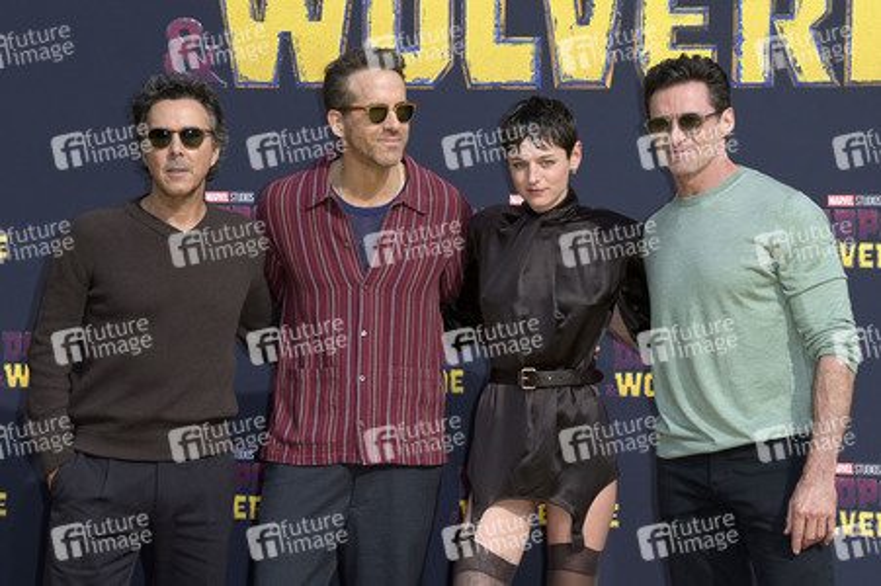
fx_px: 3179
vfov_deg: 10.5
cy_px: 293
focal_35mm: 130
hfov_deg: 15.8
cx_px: 440
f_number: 13
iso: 320
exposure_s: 1/250
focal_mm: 130
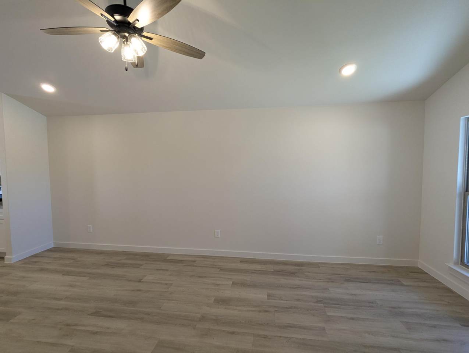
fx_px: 217
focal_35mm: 16
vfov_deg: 78.2
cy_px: 176
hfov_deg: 94.4
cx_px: 234
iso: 53
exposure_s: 1/24
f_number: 2.2
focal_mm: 2.35
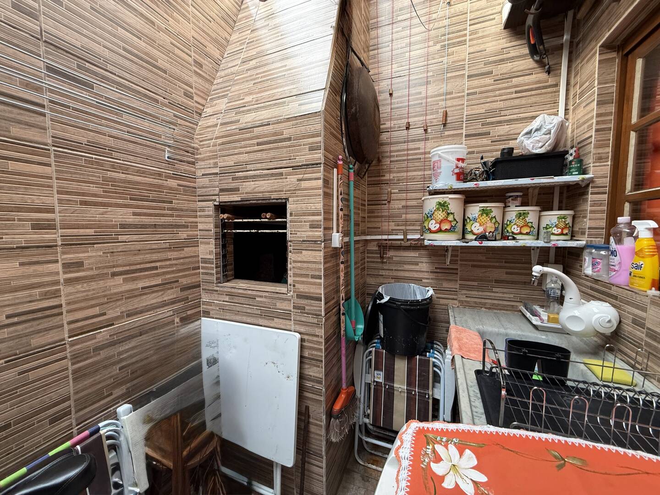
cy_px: 248
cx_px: 330
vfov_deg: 85.7
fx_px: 267
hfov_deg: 102.1
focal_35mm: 14
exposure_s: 1/60
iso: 160
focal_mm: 2.22
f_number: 2.2
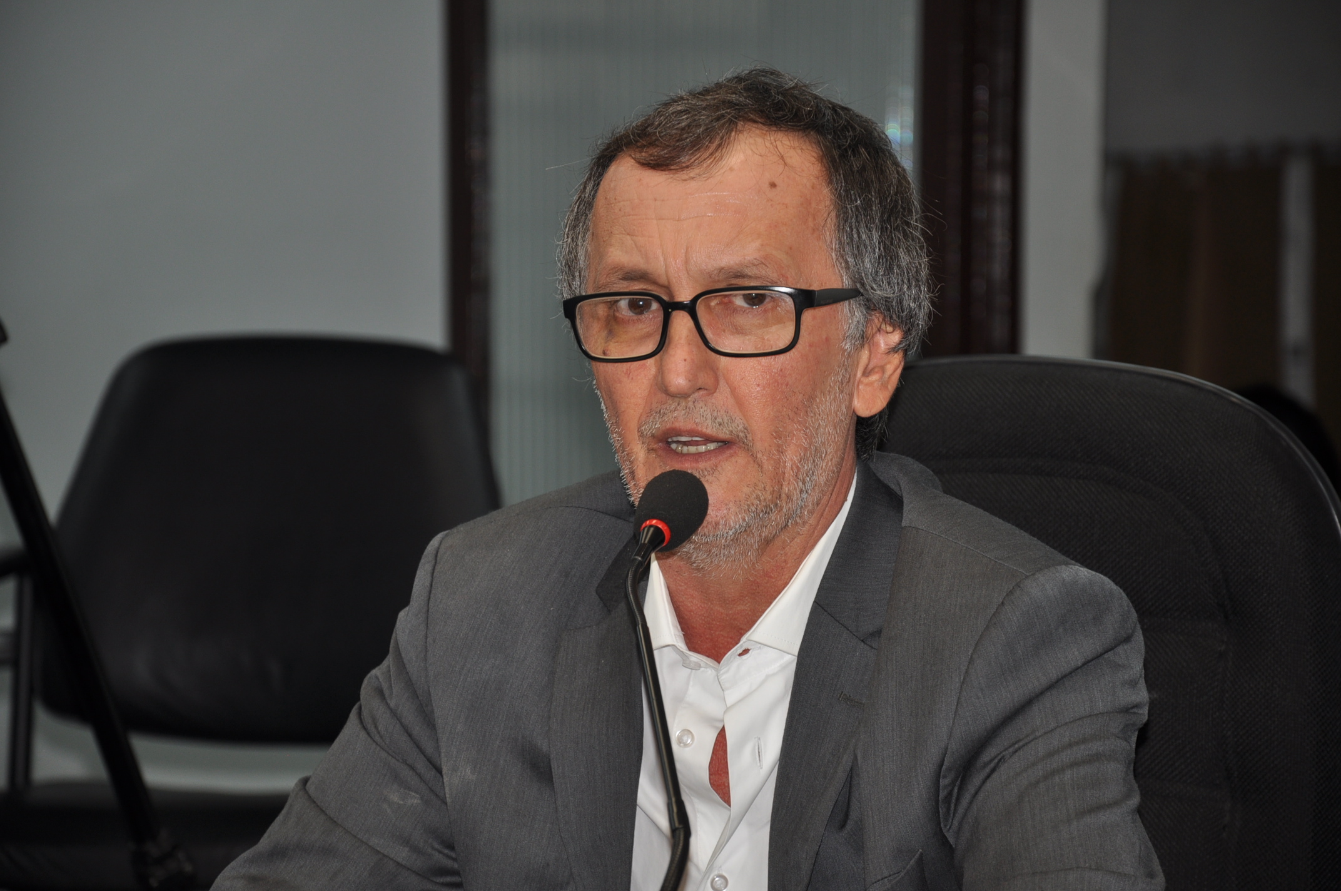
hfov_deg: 13.1
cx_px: 670
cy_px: 446
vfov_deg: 8.7
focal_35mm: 158
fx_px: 5860
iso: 200
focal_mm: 105
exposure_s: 1/60
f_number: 5.6
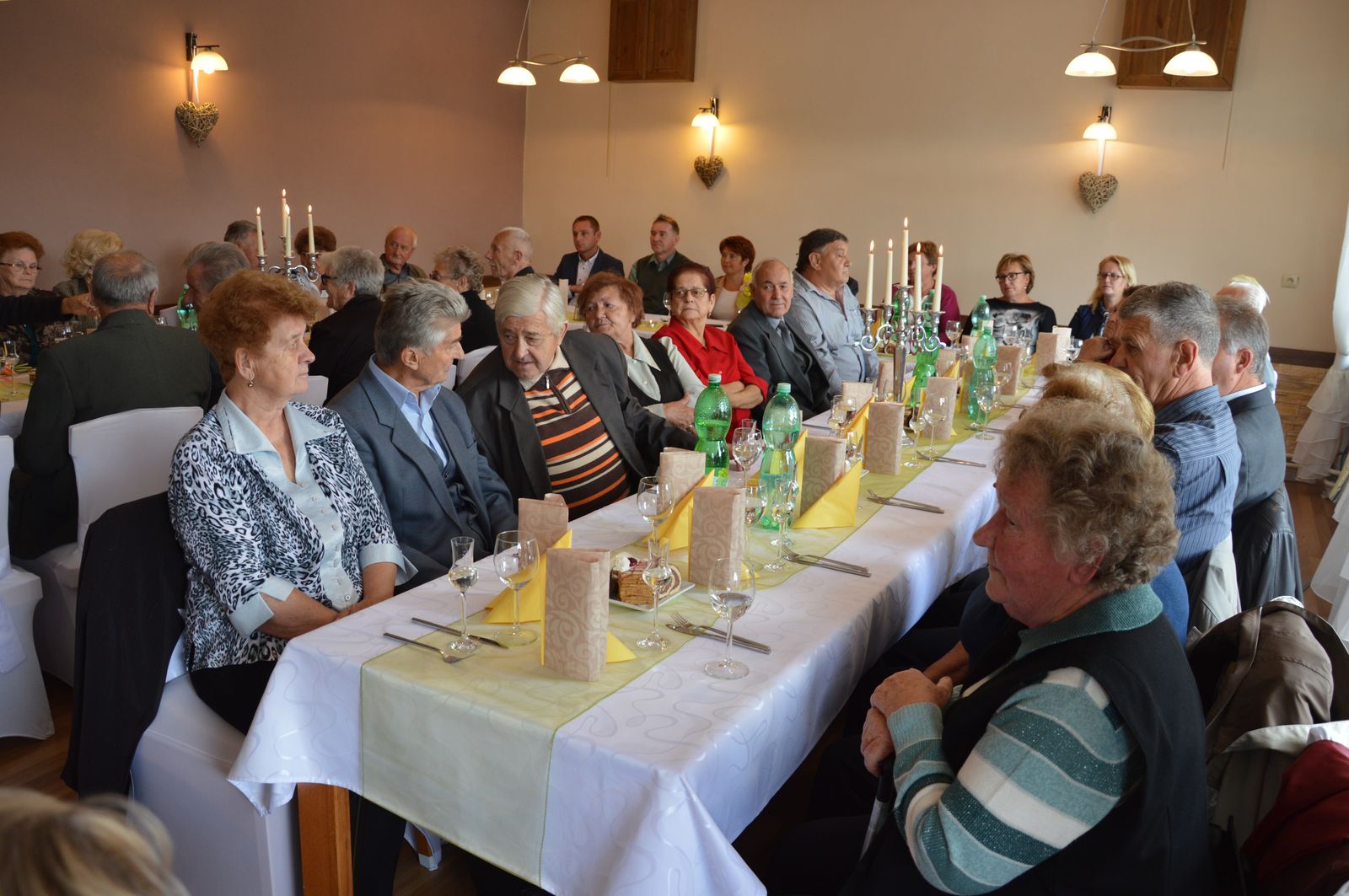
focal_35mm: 27
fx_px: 1011
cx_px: 674
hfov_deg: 67.4
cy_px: 448
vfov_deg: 47.8
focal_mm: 18
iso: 400
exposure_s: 1/60
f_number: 4.5
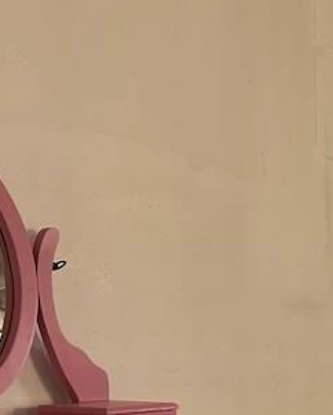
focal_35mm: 86
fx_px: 1058
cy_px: 408
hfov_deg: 14.6
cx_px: 677
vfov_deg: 21.5
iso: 80
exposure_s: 1/121
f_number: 1.5
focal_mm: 5.7
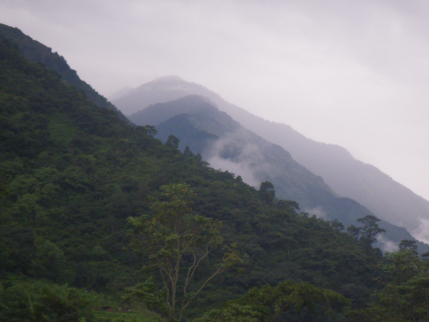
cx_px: 236
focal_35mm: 166
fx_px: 2057
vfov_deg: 8.9
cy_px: 177
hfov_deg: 11.9
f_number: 5.5
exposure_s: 1/250
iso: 320
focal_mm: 25
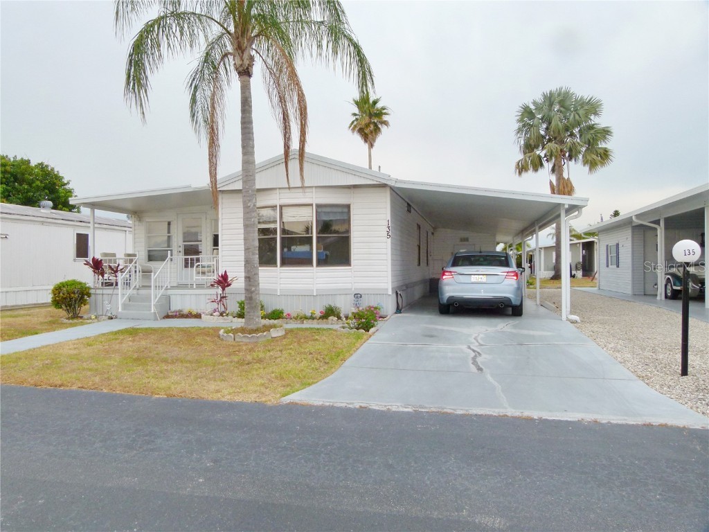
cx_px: 354
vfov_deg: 54.9
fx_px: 512
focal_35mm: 25
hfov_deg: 69.4
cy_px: 266
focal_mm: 4.5
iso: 100
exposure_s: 1/160
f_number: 4
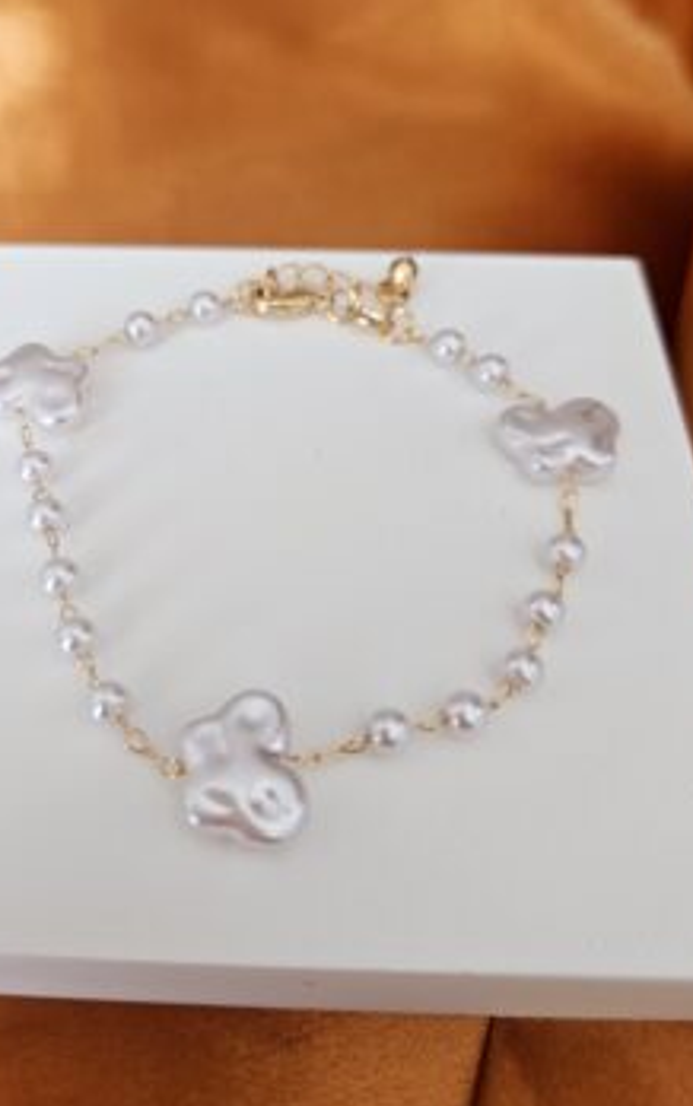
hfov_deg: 44.5
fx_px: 845
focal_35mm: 28
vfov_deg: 66.3
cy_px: 499
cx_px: 296
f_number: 1.8
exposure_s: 1/180
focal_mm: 5.4
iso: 50
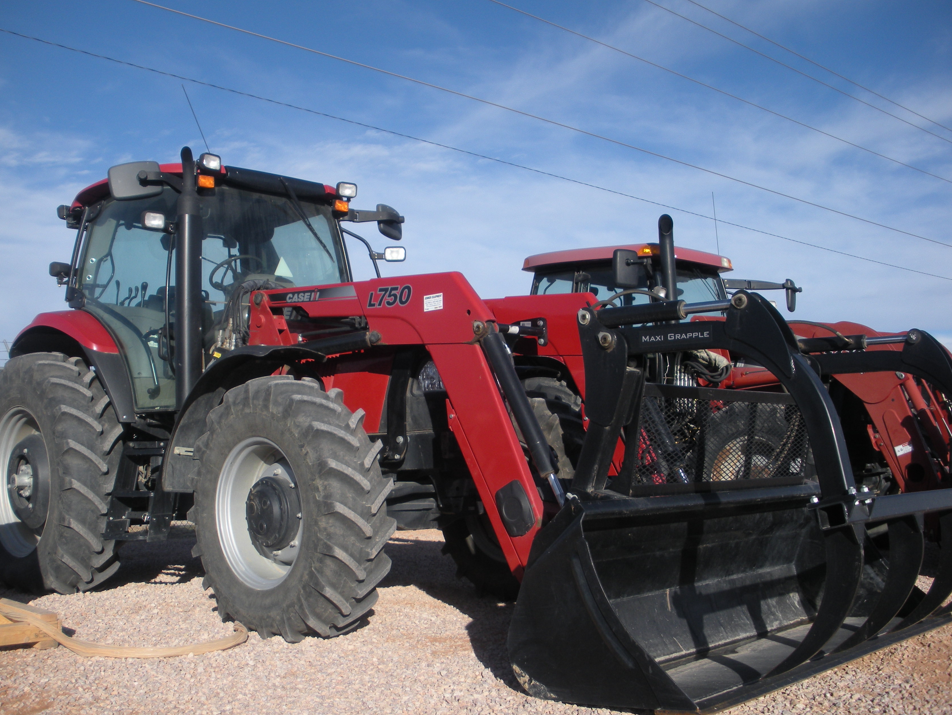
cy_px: 374
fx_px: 1073
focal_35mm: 39
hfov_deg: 47.9
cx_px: 485
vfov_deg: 36.8
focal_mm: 6.3
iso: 64
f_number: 3.5
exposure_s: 1/794
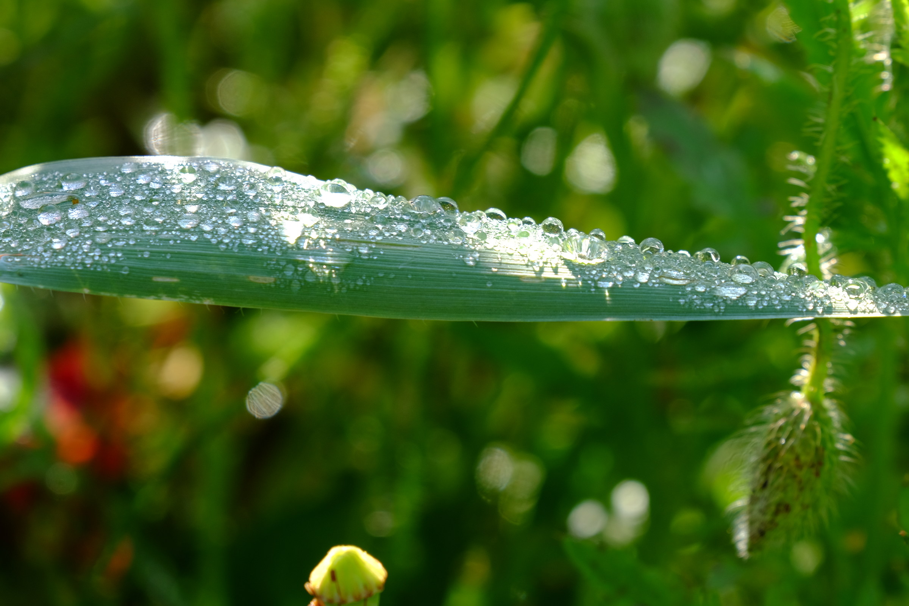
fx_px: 4393
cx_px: 454
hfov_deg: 11.8
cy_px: 303
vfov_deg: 7.9
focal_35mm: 174
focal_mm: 116.1
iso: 200
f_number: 11
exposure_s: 1/42
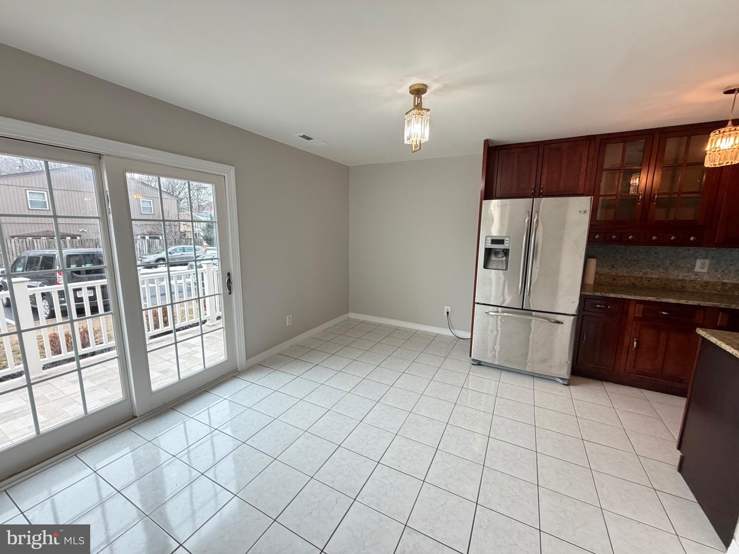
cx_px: 370
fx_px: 299
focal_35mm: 14
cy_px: 277
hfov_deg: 102.1
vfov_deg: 85.7
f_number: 2.2
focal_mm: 2.22
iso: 320
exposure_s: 1/120
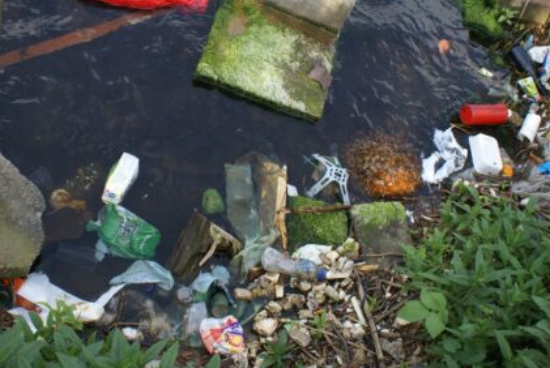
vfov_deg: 28.6
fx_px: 719
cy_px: 125
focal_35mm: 47
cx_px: 225
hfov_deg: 41.7
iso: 100
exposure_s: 1/80
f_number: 8
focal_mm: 22
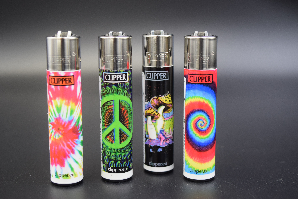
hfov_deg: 33.4
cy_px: 100
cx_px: 149
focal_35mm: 60
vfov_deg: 22.6
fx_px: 497
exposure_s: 1/125
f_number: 5.6
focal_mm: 40
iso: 500
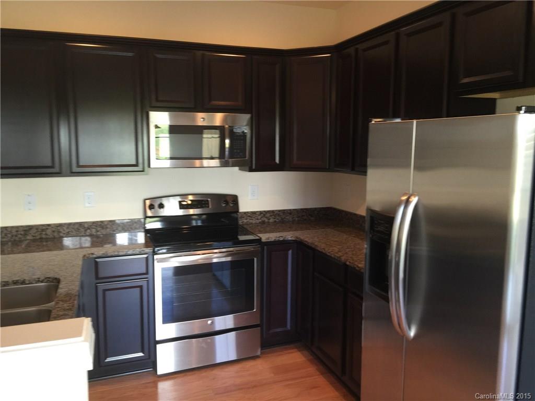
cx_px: 268
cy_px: 200
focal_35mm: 29
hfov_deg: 61.7
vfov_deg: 48.2
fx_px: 448
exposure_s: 1/15
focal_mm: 4.15
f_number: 2.2
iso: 40
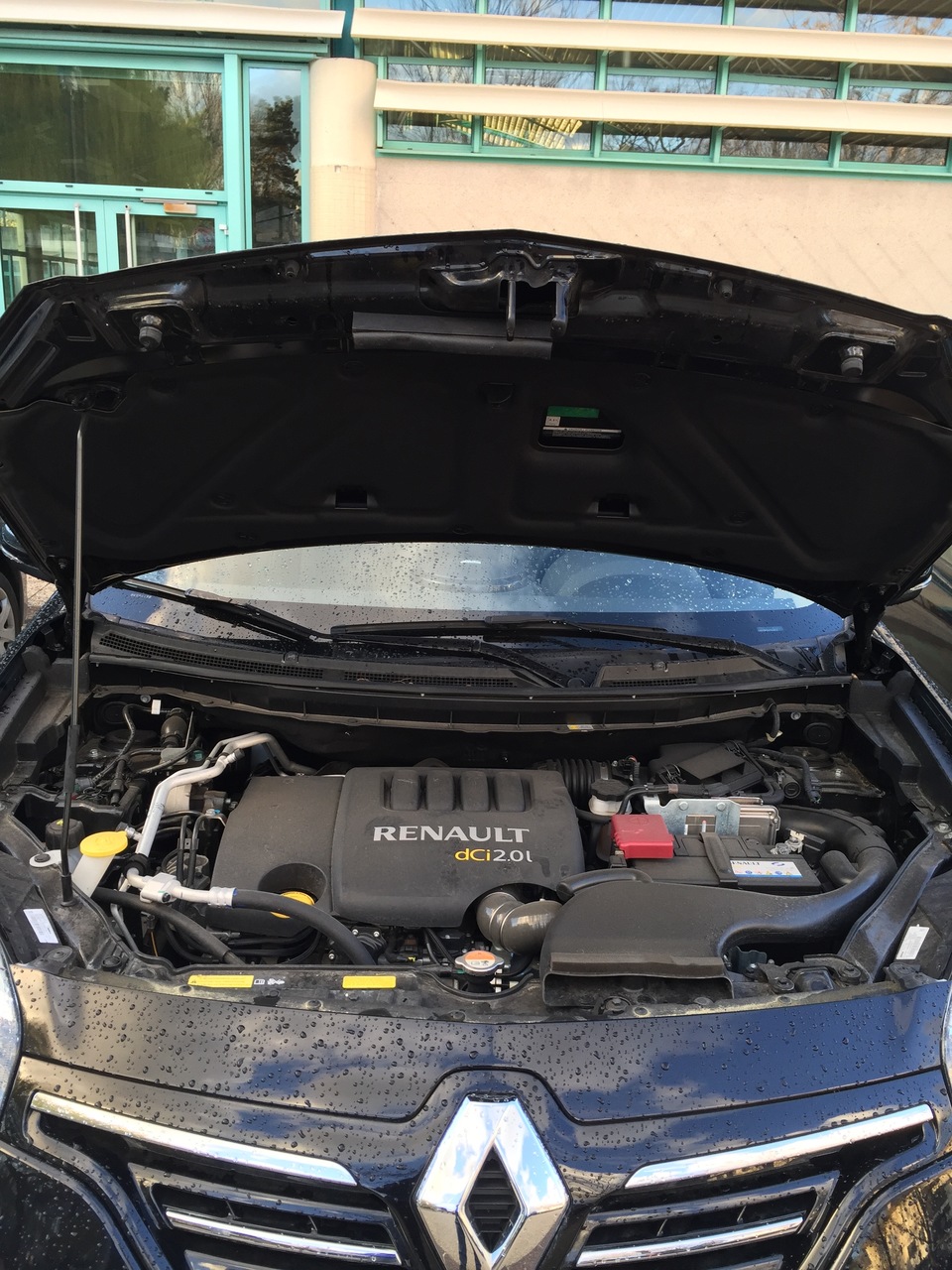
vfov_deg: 61.7
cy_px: 635
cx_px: 476
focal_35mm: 29
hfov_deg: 48.2
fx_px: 1063
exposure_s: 1/50
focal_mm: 4.15
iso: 40
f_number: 2.2
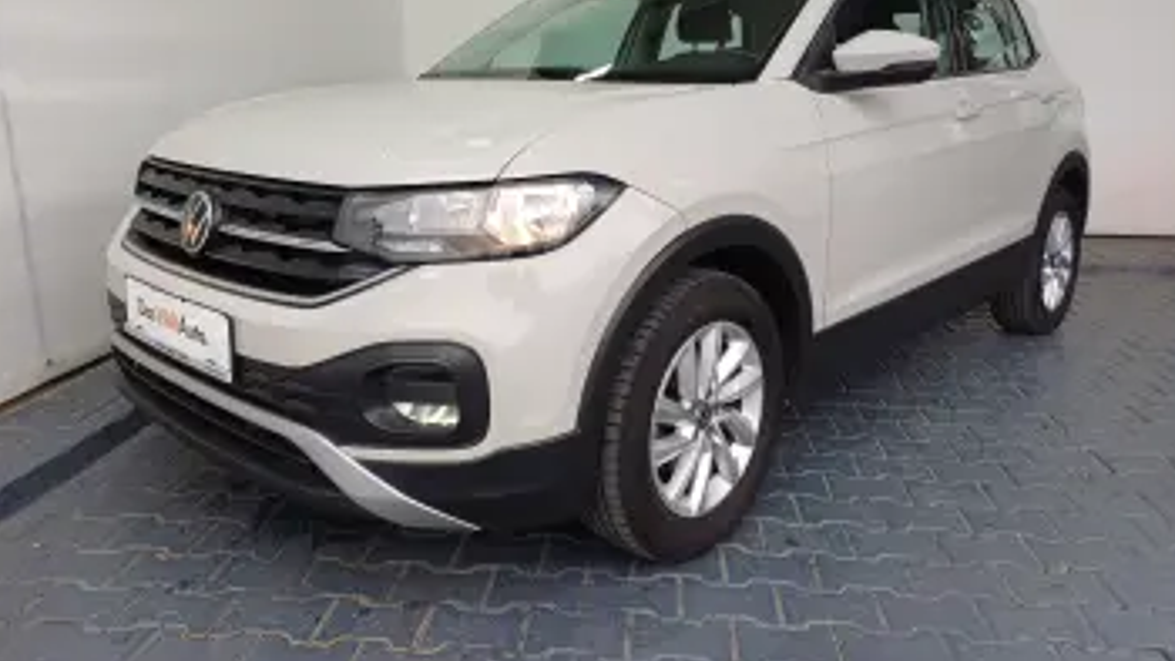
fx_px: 873
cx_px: 594
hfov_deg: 67.9
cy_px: 235
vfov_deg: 41.1
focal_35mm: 28
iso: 50
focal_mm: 4.65
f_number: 1.8
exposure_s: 1/100
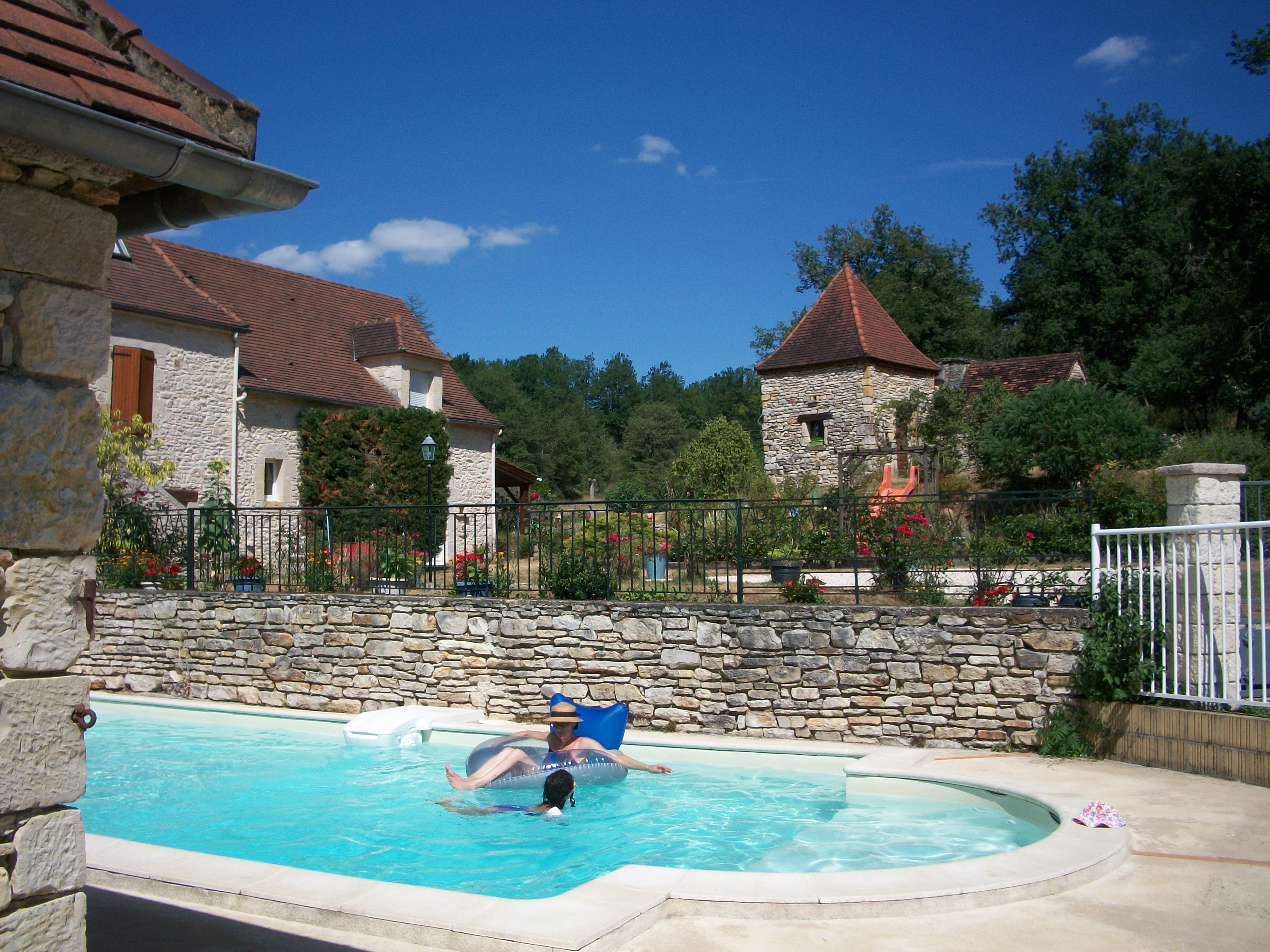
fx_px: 1284
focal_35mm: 35
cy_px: 476
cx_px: 635
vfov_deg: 40.7
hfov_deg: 52.6
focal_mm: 6.3
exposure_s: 1/640
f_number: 5.6
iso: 80
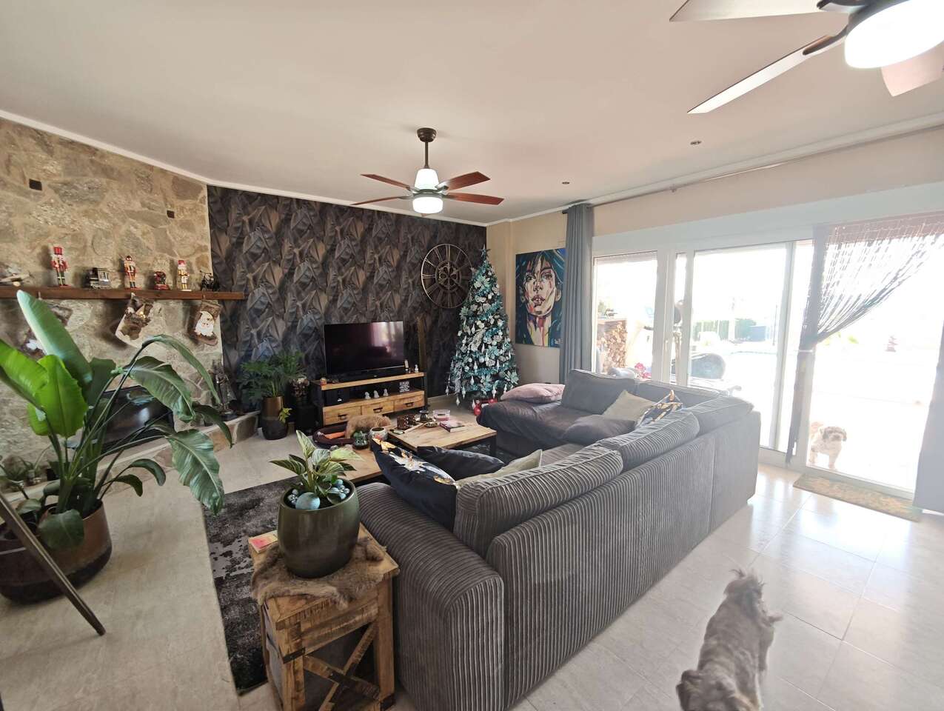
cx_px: 472
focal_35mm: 14
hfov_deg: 102.0
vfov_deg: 85.8
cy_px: 356
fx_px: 382
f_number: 2.2
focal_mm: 2.16
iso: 160
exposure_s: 1/50
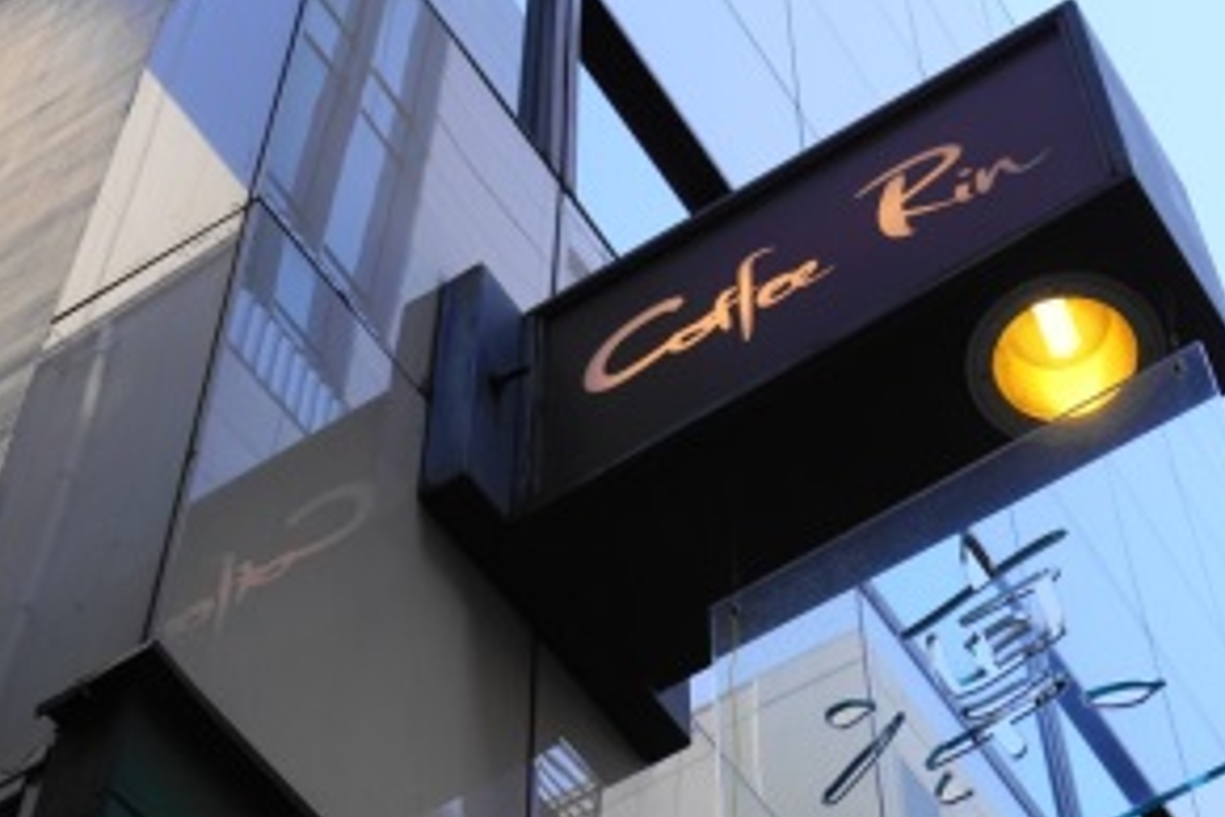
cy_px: 541
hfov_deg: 27.1
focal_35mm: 74
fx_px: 2518
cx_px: 838
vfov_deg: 18.4
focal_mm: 32
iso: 100
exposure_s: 1/80
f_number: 7.1
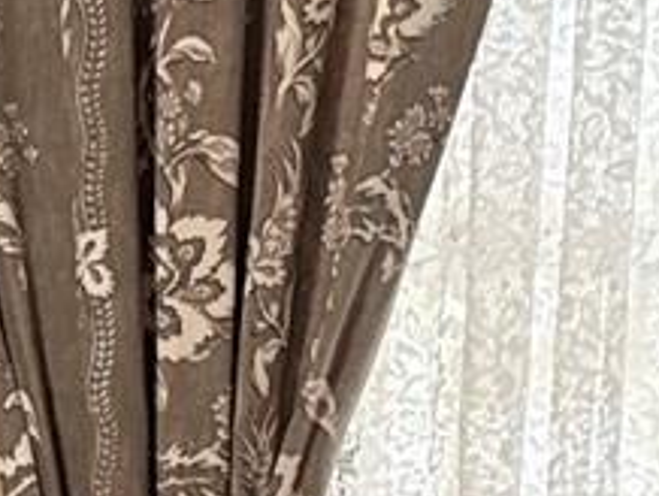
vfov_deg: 8.4
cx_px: -287
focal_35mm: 176
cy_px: 508
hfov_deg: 10.9
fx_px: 3354
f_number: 1.78
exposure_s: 1/60
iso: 500
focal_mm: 6.76
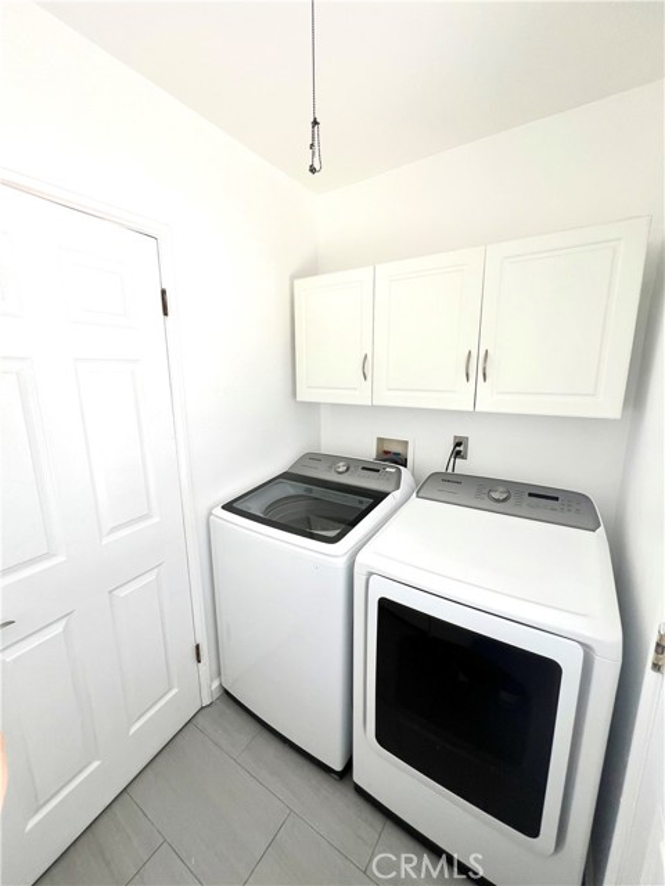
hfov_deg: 89.9
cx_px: 332
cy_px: 443
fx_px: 333
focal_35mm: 13
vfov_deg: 106.2
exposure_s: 1/99
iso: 50
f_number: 1.8
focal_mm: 1.57
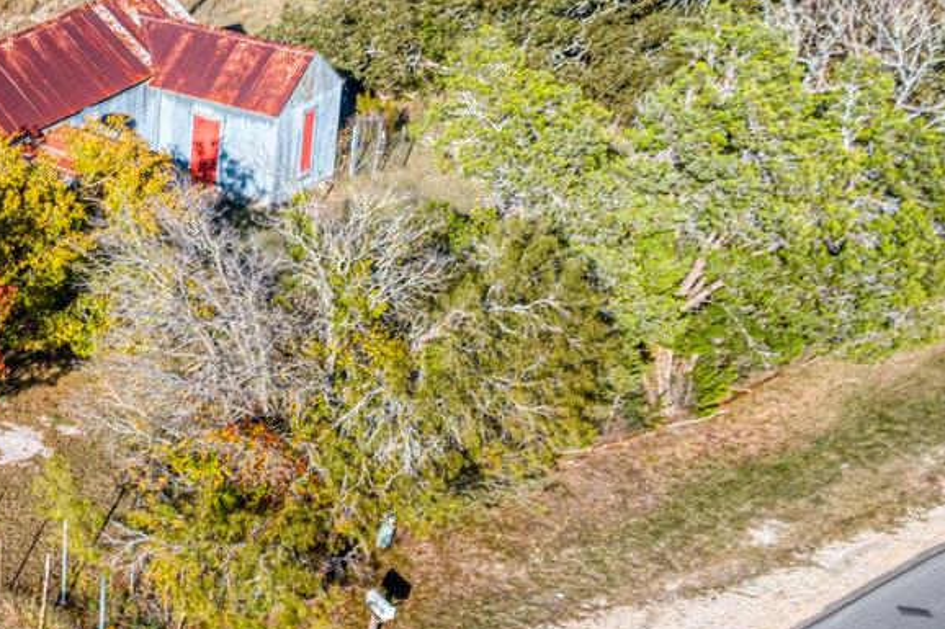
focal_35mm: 85
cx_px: -387
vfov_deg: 15.8
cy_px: 41
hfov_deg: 21.0
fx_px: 2230
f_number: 4
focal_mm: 8.8
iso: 100
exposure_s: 1/200
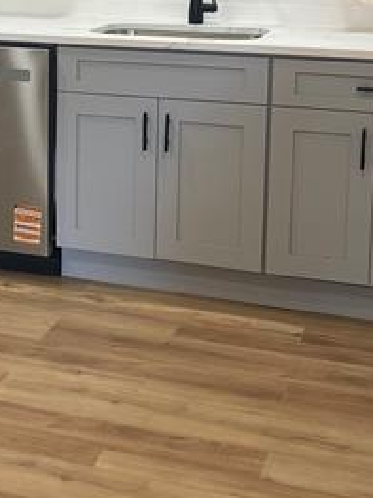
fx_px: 1093
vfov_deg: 25.2
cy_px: 87
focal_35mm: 76
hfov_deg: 19.1
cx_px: 47
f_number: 1.6
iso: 64
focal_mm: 4.2
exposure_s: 1/60
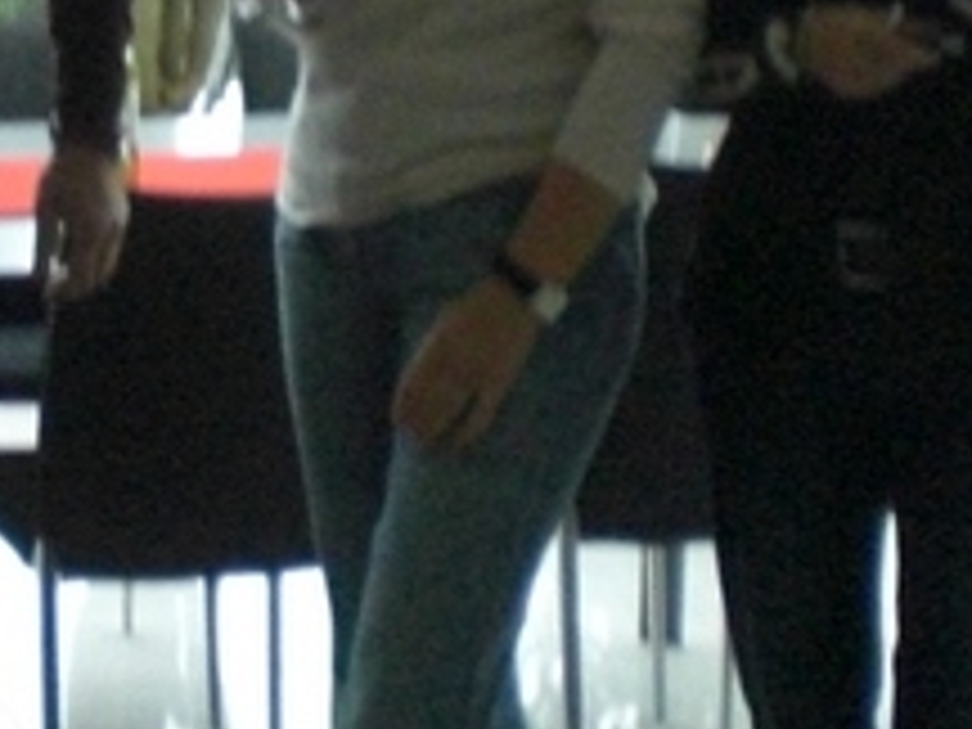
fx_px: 3959
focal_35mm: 141
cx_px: -310
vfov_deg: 10.4
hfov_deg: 13.5
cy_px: -36
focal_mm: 6.3
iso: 400
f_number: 3.1
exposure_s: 1/60
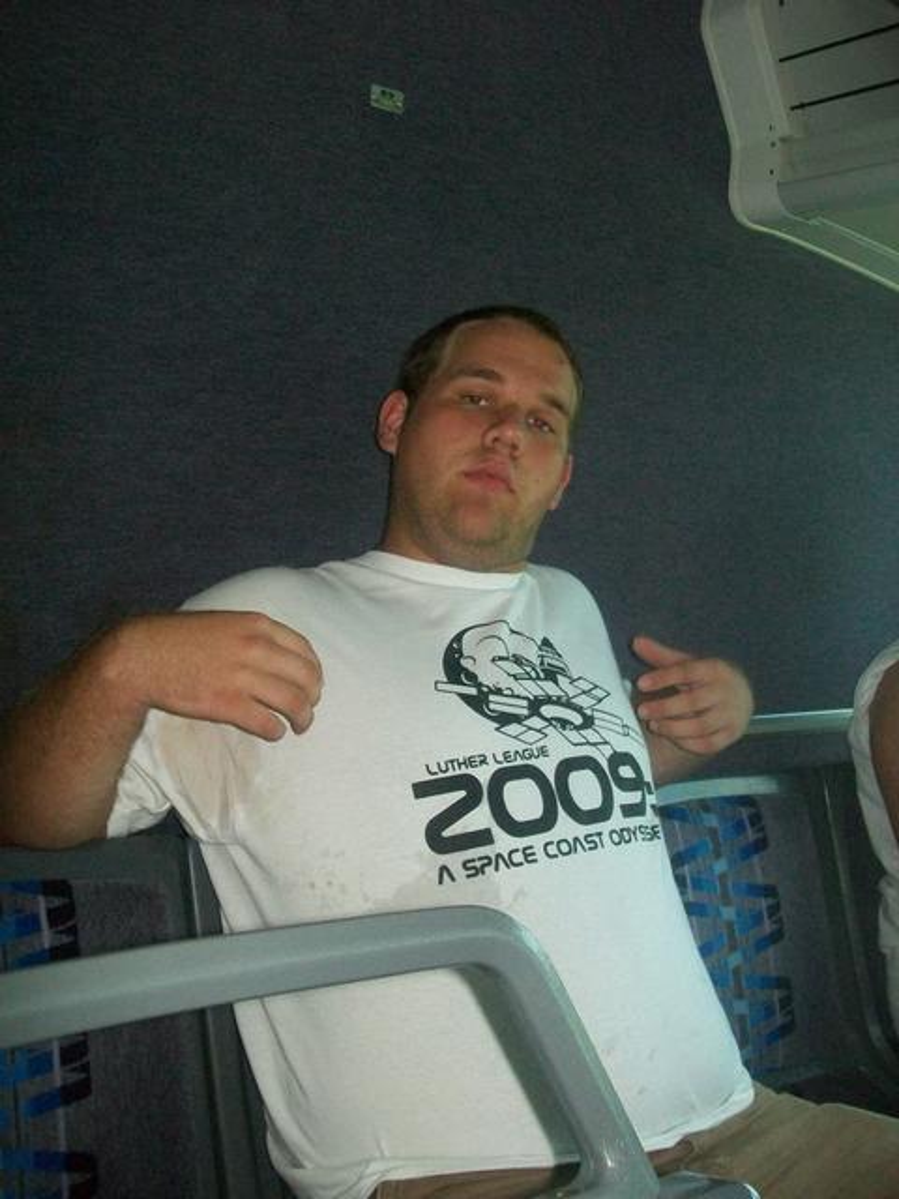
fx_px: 1247
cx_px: 450
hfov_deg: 39.7
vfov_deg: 51.4
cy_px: 600
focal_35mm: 36
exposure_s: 1/125
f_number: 2.7
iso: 200
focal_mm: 6
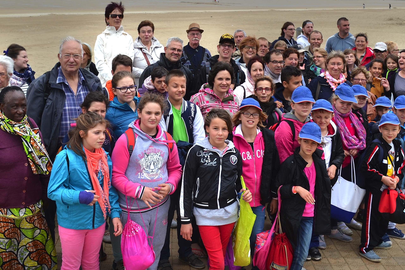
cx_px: 190
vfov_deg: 24.4
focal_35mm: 54
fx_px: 607
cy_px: 34
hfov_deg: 36.9
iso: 100
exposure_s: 1/200
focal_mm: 20
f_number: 7.1
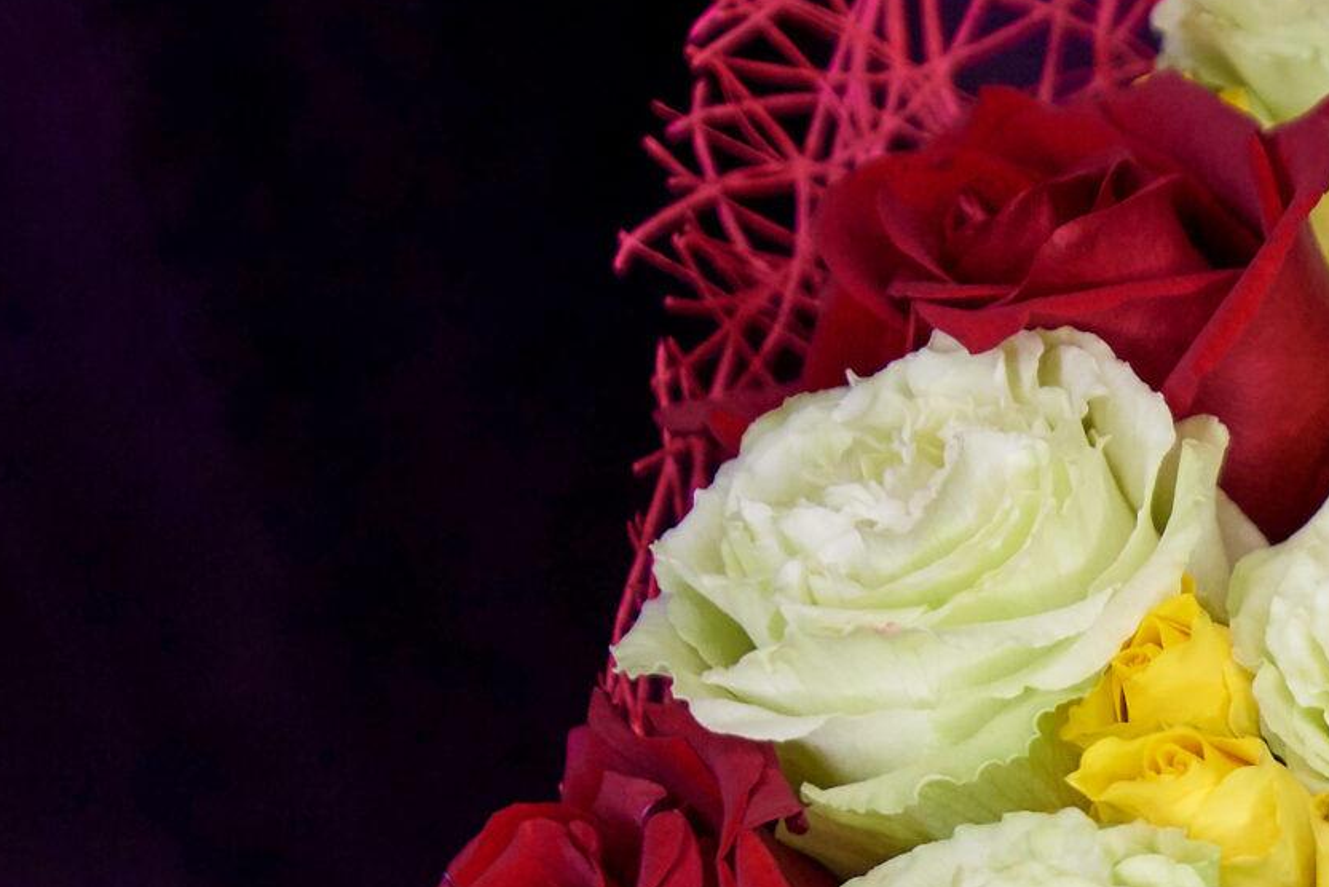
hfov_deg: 20.5
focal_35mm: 86
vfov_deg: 15.3
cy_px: 1086
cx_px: 1948
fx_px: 3176
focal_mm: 28
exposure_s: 1/800
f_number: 3.2
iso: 1250
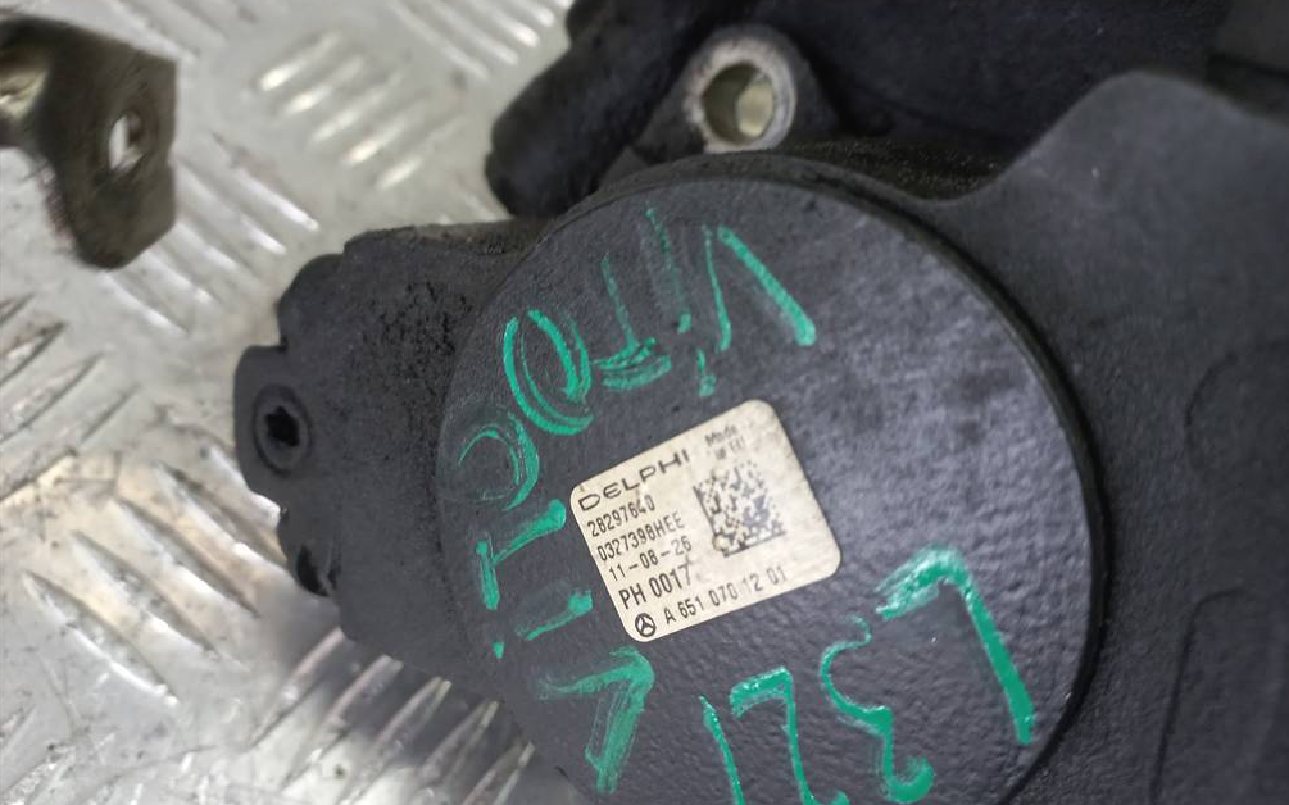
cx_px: 650
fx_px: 948
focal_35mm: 27
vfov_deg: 46.0
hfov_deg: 68.4
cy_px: 417
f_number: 1.8
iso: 125
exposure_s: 1/50
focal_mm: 4.6
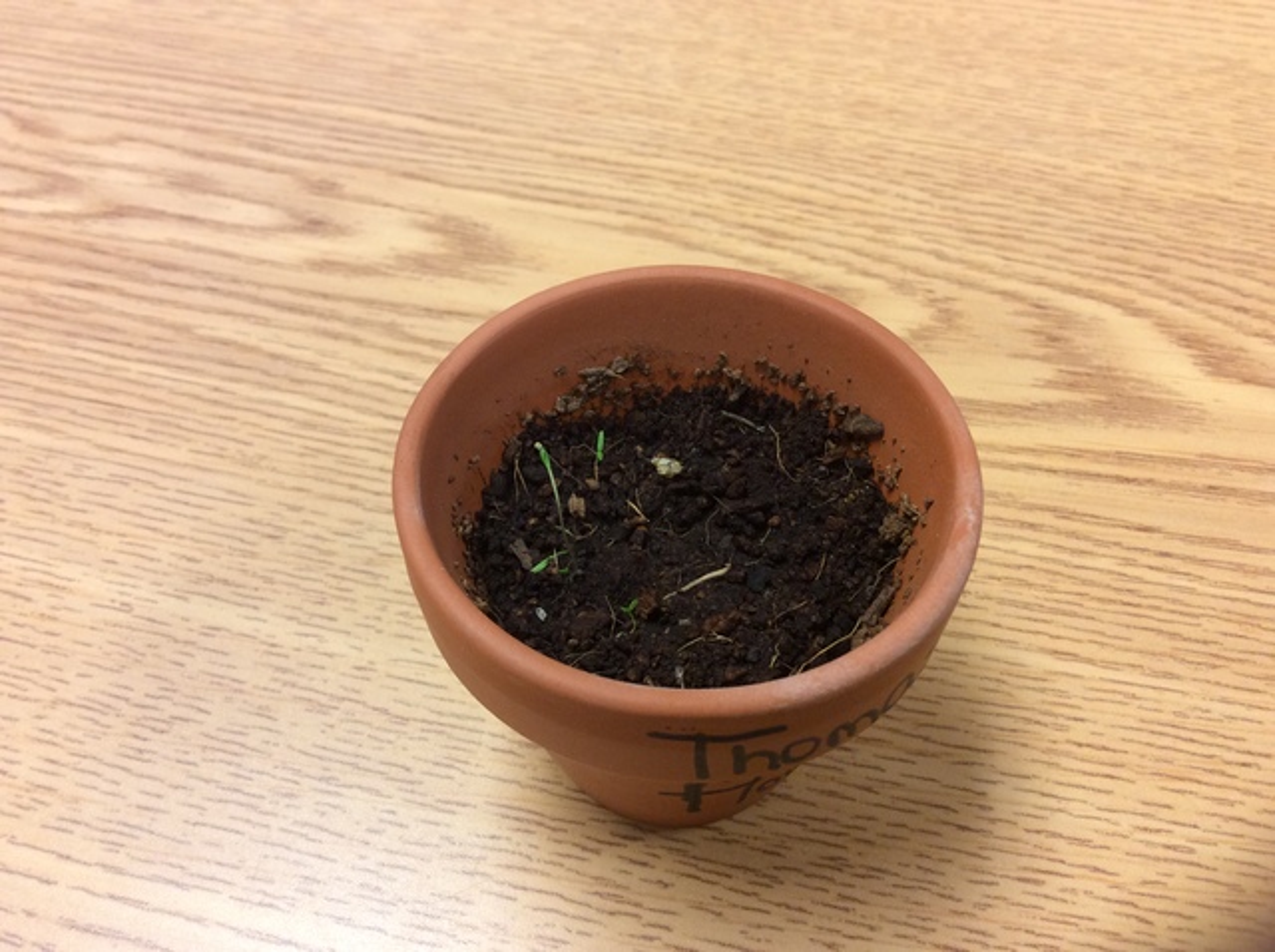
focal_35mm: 32
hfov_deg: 56.9
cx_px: 638
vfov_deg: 44.1
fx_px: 1177
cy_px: 476
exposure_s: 1/24
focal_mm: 3.3
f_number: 2.4
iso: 64
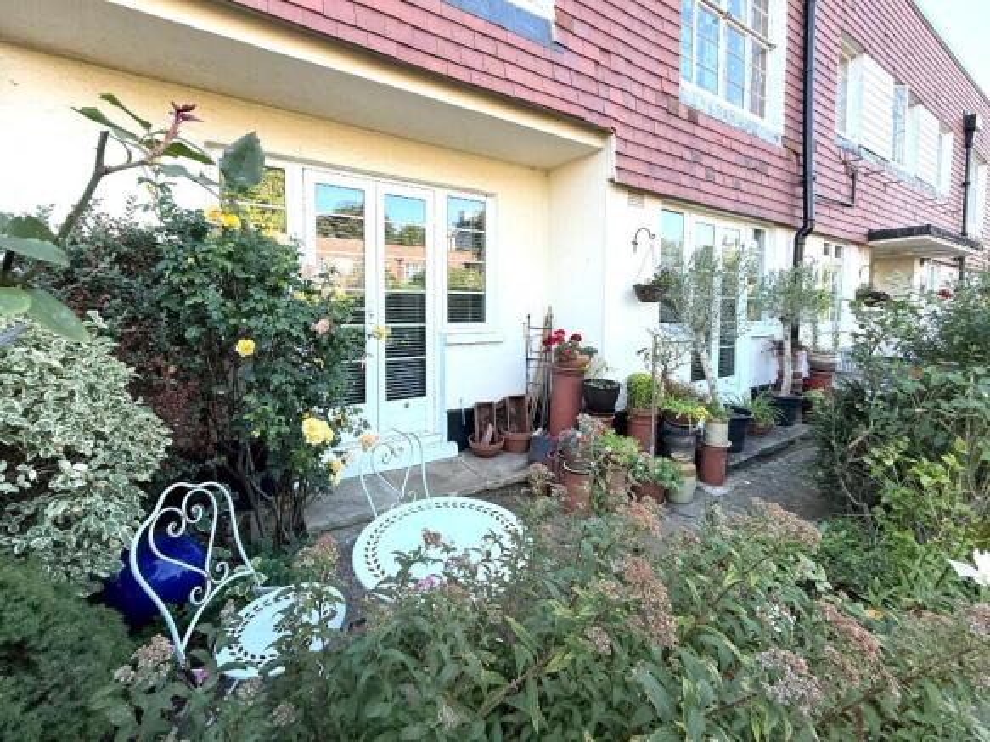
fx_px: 400
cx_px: 495
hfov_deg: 102.1
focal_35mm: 14
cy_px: 371
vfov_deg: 85.7
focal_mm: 2.22
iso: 50
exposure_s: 1/236
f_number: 2.2
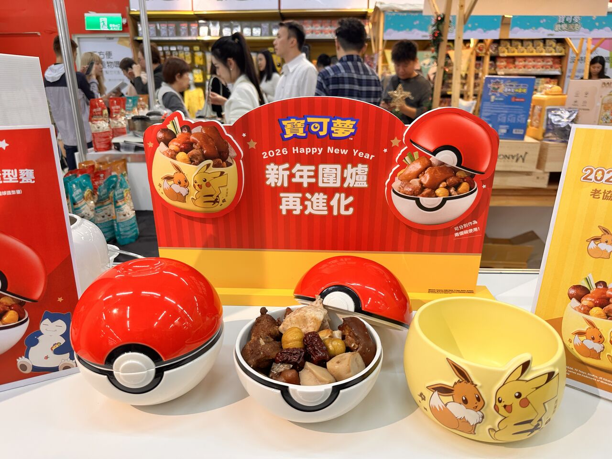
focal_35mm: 24
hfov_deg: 71.6
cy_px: 230
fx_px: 424
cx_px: 306
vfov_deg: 56.8
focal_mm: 6.86
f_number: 1.78
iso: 100
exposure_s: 1/120
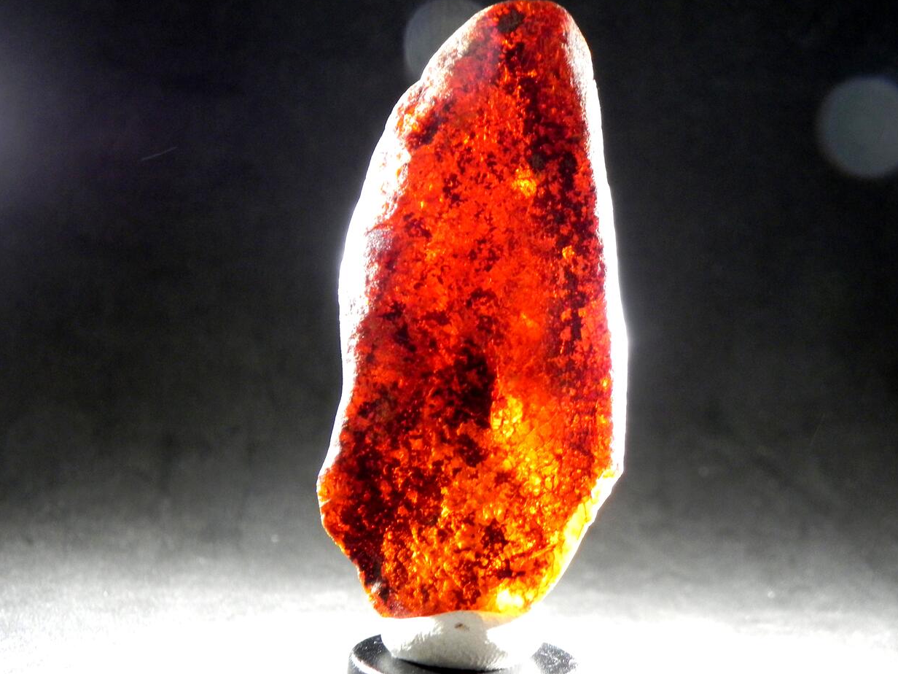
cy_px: 333
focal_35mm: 67
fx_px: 1738
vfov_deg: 21.9
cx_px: 453
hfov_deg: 29.0
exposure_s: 1/8.1
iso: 400
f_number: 3.5
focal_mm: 11.8
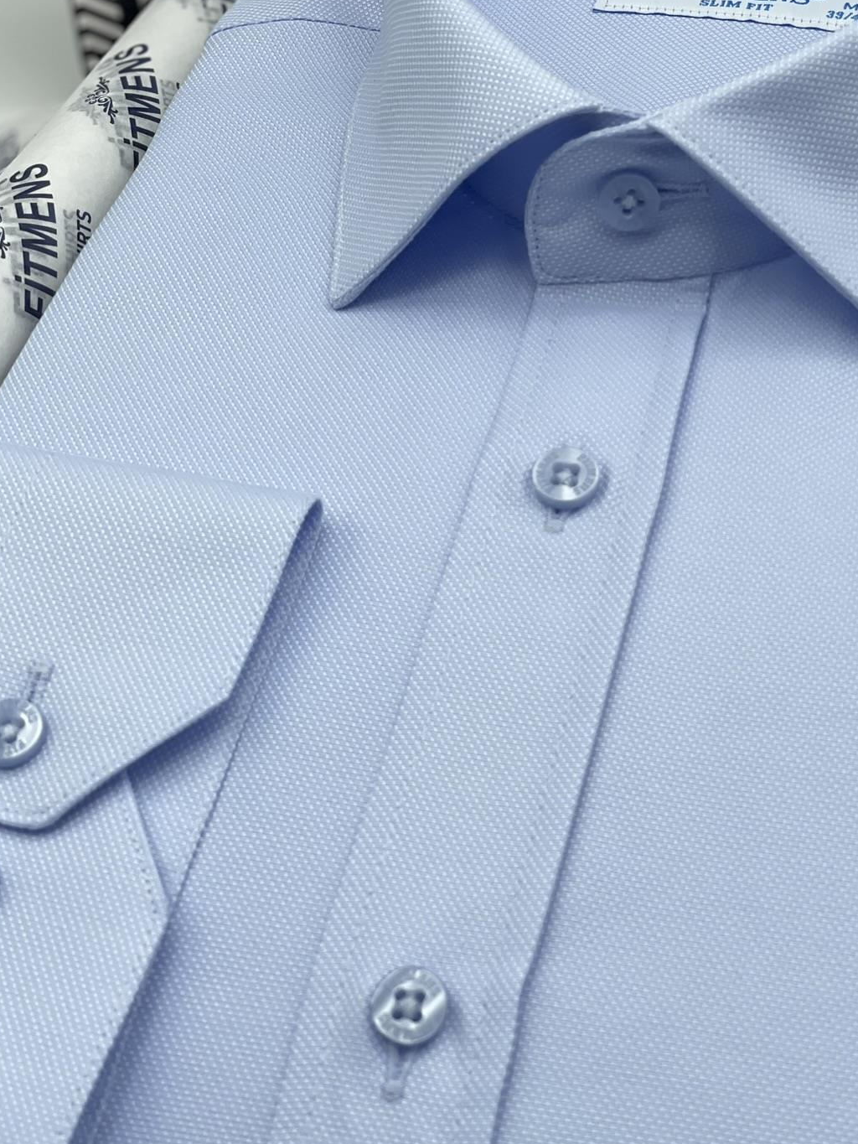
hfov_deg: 18.8
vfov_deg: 24.9
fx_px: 2577
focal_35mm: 78
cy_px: 418
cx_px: 608
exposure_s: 1/132
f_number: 2
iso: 25
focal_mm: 6
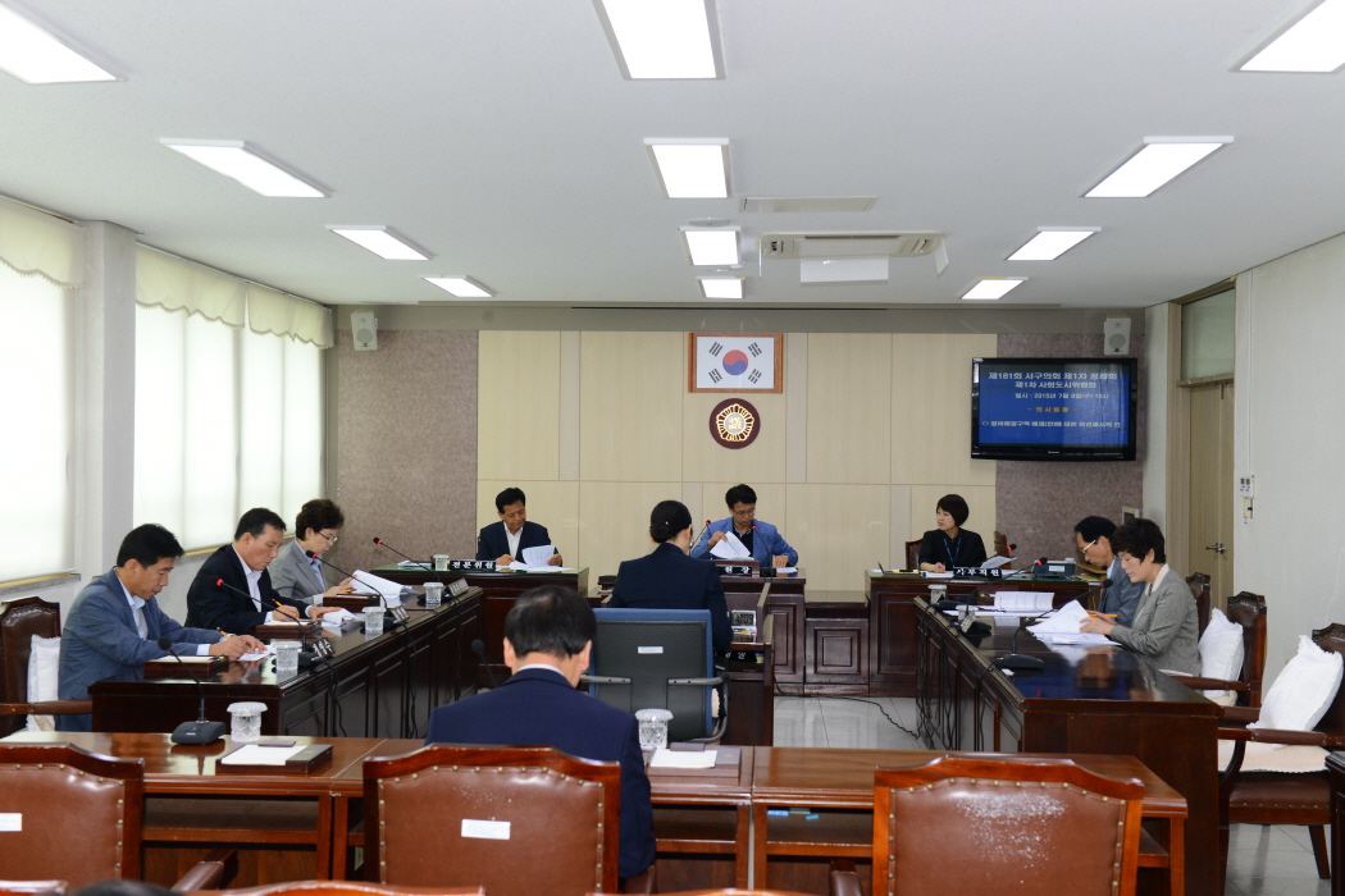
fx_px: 1793
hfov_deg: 41.1
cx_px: 672
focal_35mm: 48
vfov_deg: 28.1
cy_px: 448
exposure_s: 1/60
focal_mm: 48
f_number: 7.1
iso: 1000
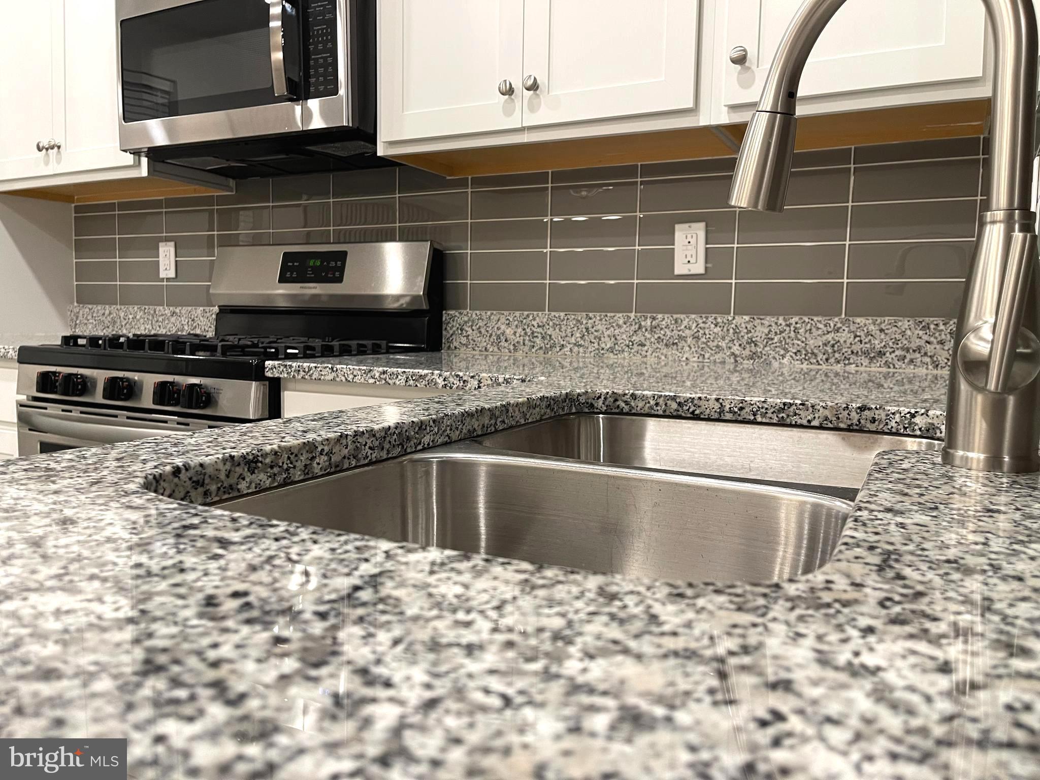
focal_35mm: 26
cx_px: 520
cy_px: 390
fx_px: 781
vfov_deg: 53.1
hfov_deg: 67.3
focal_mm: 5.1
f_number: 1.6
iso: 160
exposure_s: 1/60
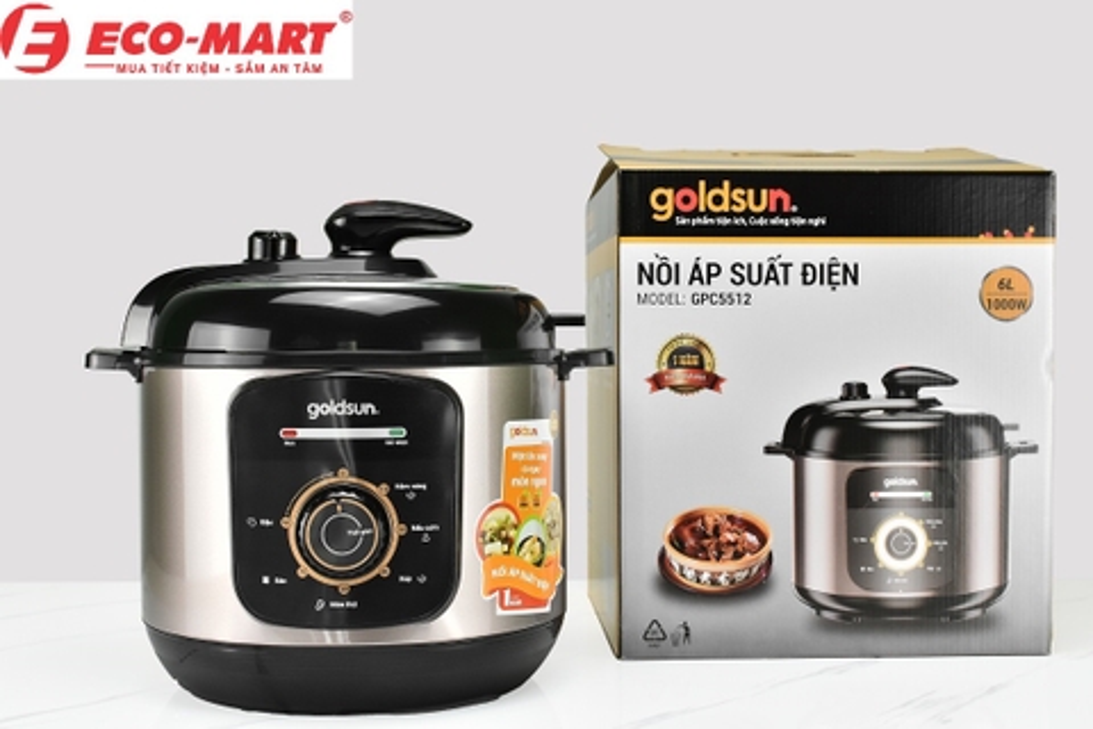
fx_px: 1594
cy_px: 364
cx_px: 546
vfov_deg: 25.8
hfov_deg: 37.9
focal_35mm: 52
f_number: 8
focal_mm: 35
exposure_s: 1/80
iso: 560
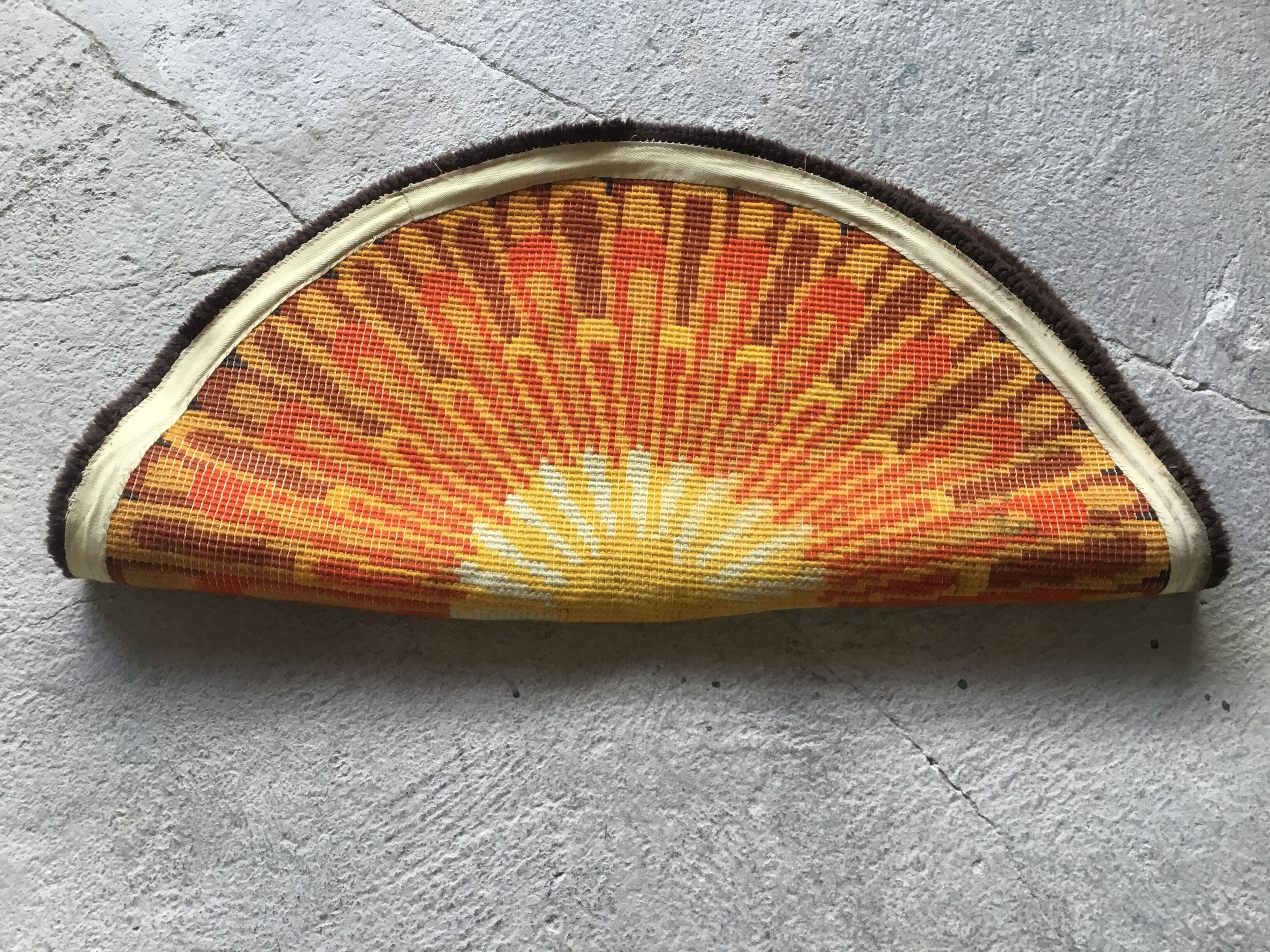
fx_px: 1137
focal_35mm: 31
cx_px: 635
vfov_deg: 45.4
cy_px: 476
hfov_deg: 58.4
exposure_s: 1/33
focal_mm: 3.3
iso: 32
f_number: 2.4
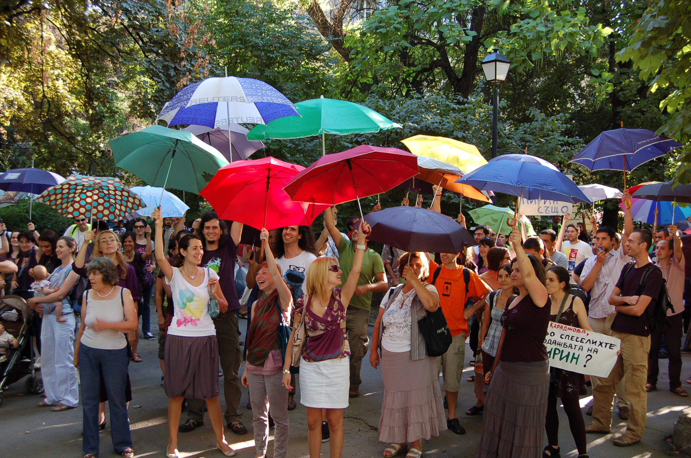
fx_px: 862
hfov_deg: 43.7
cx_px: 346
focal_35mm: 45
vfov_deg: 29.8
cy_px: 229
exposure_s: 1/60
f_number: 5.6
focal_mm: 30
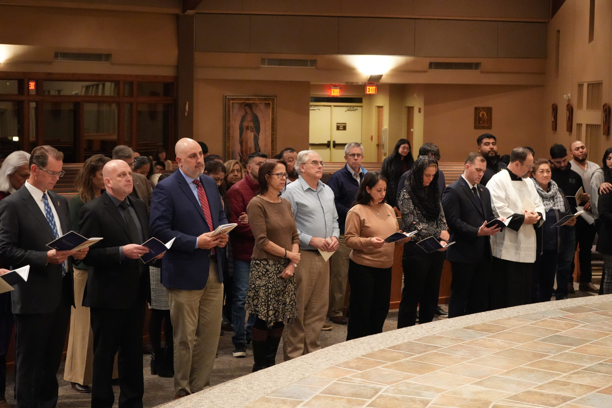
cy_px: 204
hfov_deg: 30.5
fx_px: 1122
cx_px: 306
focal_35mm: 66
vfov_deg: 20.6
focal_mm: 66
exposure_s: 1/80
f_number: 5.6
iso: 12800
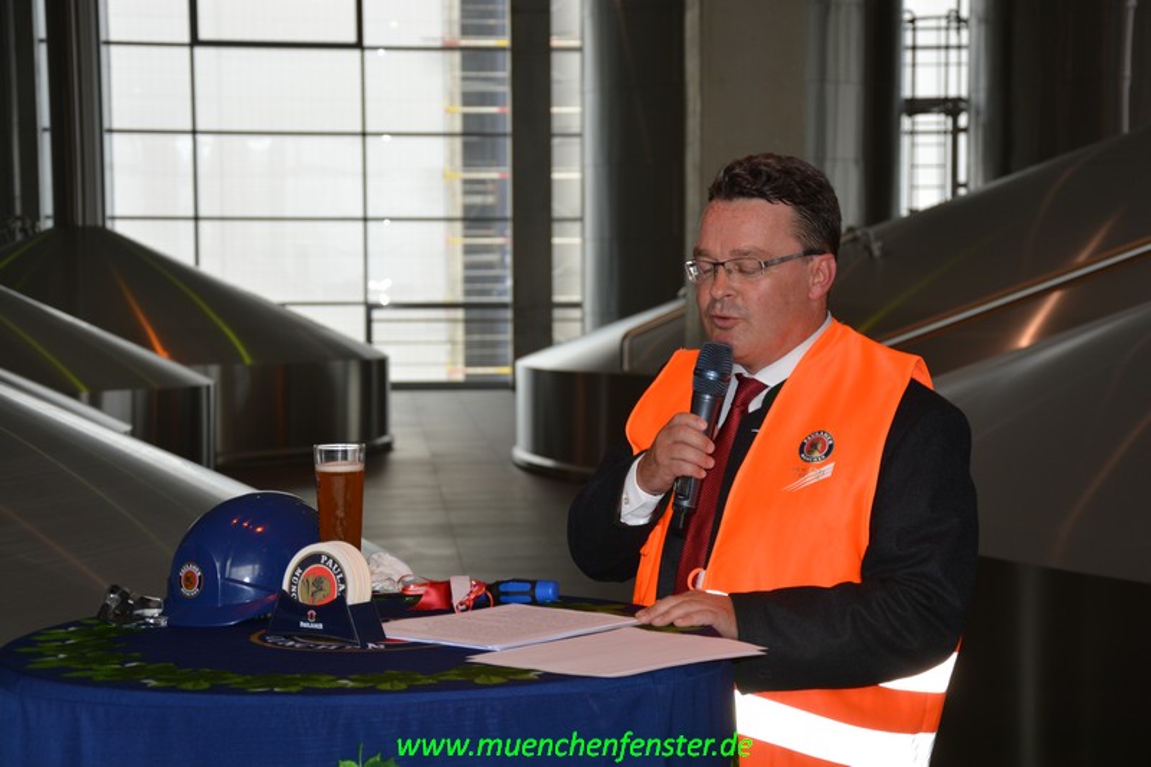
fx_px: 2397
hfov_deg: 27.0
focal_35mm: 75
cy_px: 384
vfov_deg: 18.2
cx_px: 576
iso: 250
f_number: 5
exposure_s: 1/125
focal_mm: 50
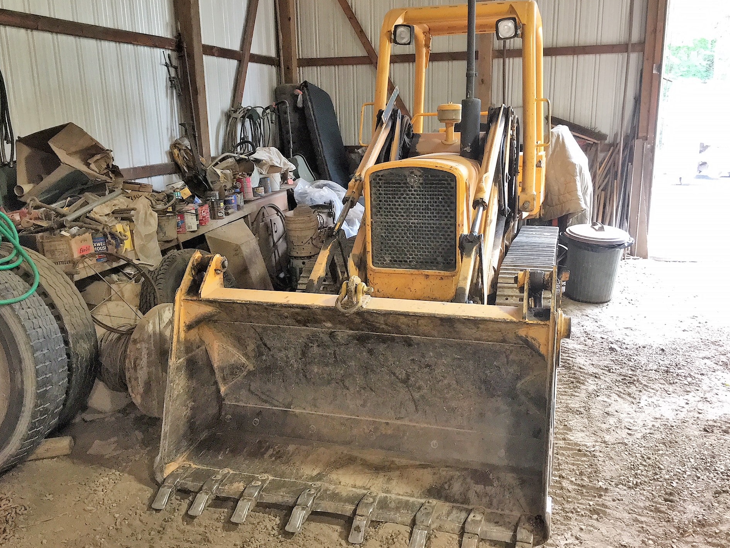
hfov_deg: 58.3
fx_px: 654
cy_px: 283
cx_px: 377
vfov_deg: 45.4
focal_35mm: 31
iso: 200
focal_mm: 4.15
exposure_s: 1/30
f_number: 2.2
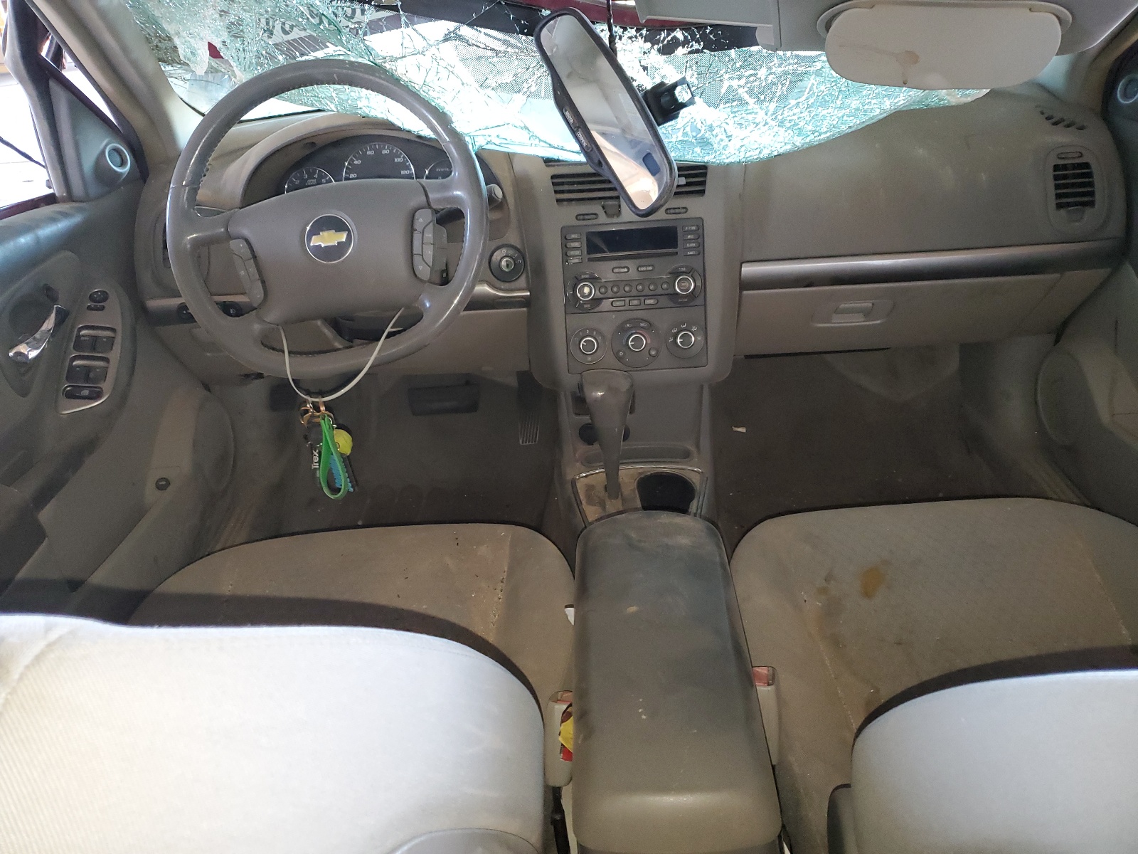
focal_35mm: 26
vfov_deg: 53.1
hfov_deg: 67.3
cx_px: 569
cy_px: 427
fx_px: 855
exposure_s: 1/40
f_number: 1.5
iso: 327
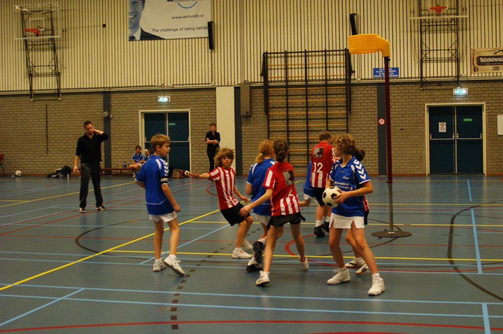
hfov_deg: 46.4
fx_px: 586
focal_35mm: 42
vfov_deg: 31.8
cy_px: 167
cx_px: 252
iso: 800
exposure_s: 1/100
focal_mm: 28
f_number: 2.8
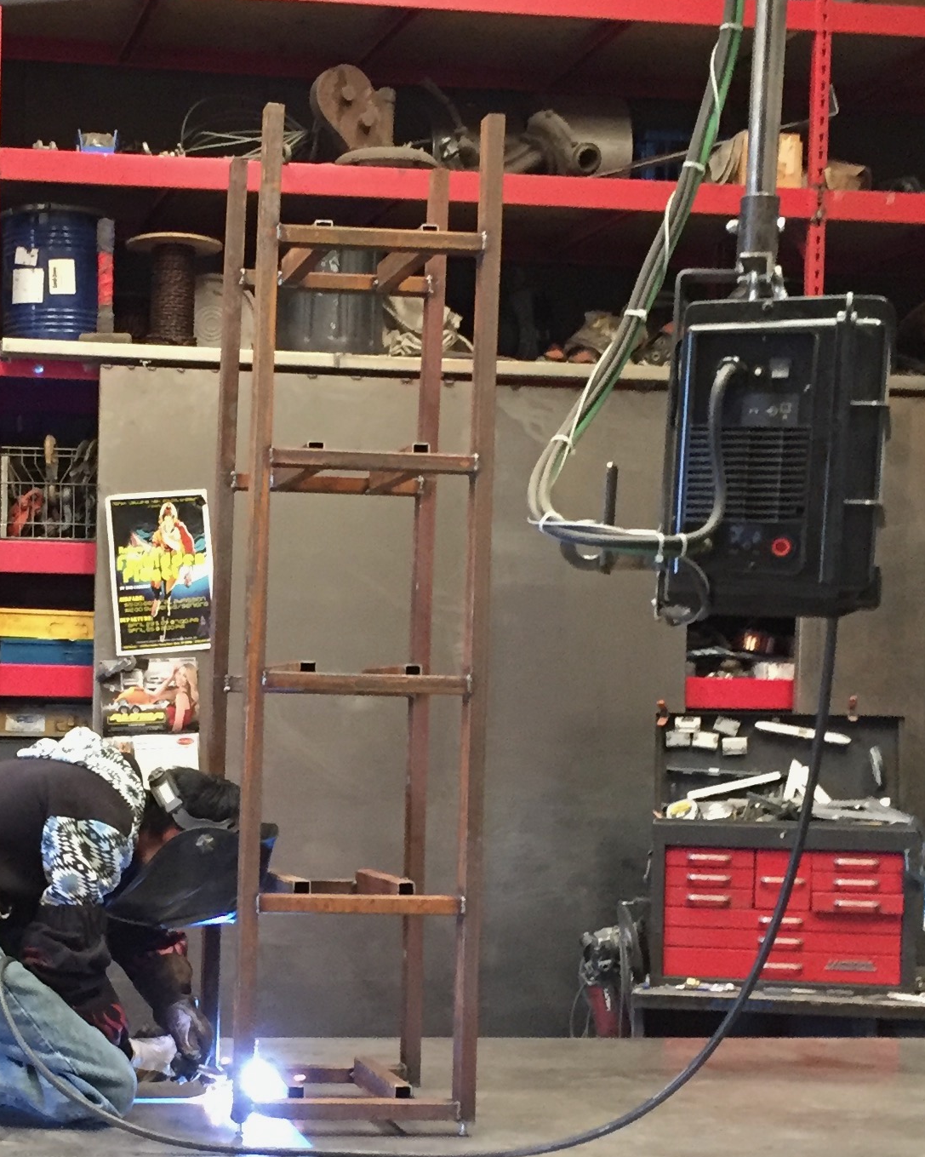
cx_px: 140
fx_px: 2327
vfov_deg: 27.8
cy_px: 727
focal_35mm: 68
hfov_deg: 22.1
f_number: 2.2
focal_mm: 4.15
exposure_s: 1/24
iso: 250
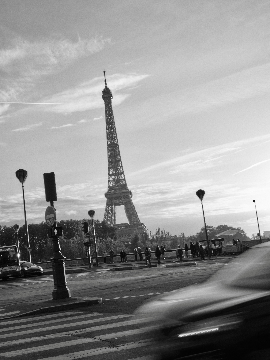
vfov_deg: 34.9
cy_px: 180
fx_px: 572
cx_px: 135
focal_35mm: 55
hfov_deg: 26.6
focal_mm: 70
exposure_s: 1/20
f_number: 32
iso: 250
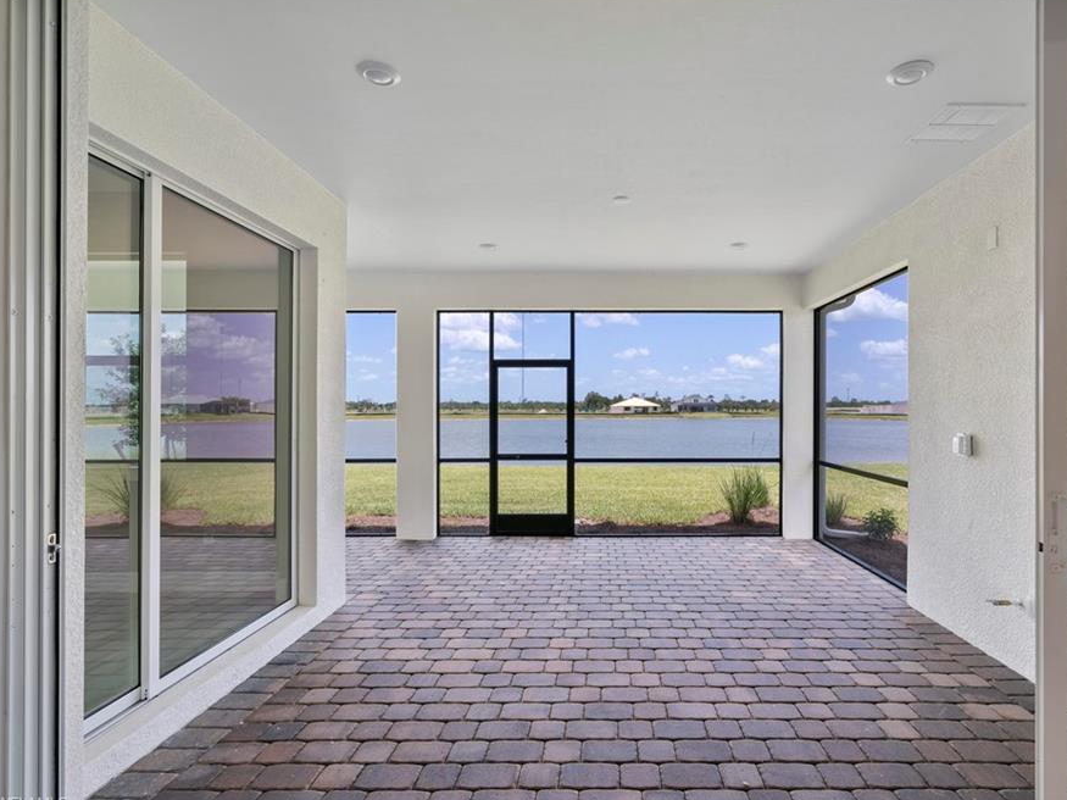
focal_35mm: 18
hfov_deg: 87.2
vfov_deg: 71.6
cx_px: 607
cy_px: 399
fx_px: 555
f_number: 9.5
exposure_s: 1/200
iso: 500
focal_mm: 16
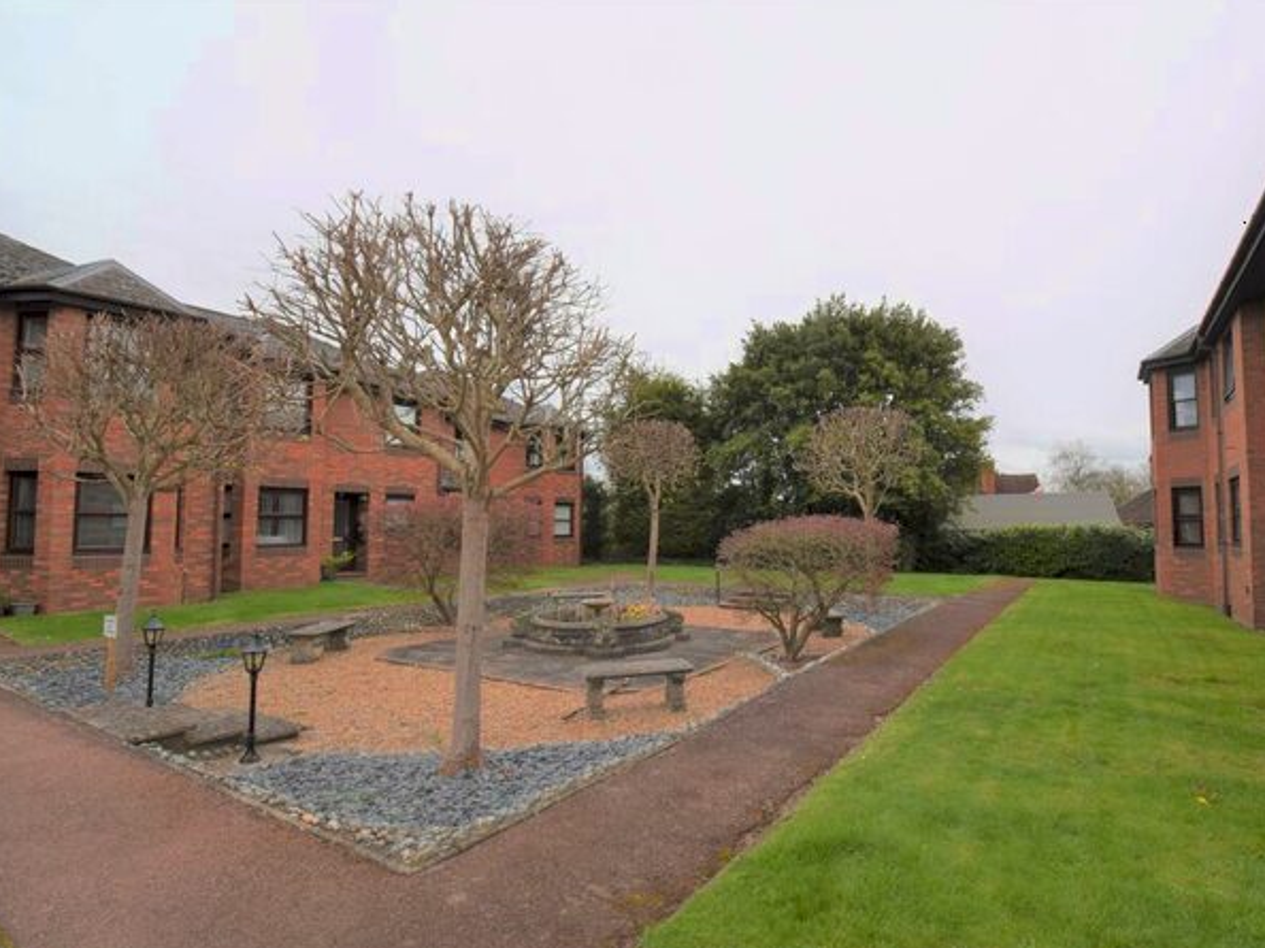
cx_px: 724
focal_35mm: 17
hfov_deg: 90.4
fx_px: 621
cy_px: 489
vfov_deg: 74.7
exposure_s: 1/200
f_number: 8
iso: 100
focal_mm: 10
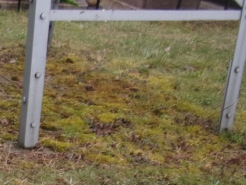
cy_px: 207
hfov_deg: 23.1
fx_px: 526
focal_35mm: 74
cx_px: -80
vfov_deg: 19.0
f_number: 3.3
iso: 80
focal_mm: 4.3
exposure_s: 1/52
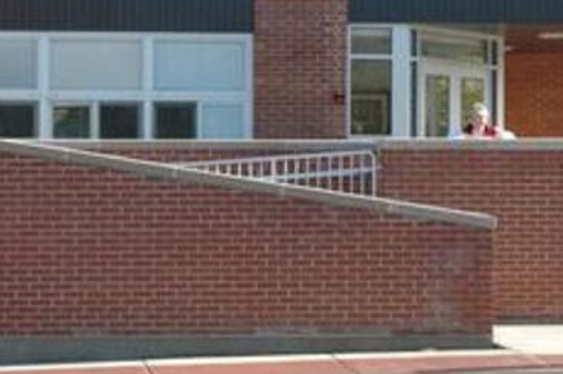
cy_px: 140
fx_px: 1624
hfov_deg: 19.5
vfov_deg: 13.1
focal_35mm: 104
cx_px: 136
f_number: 10
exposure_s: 1/160
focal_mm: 40
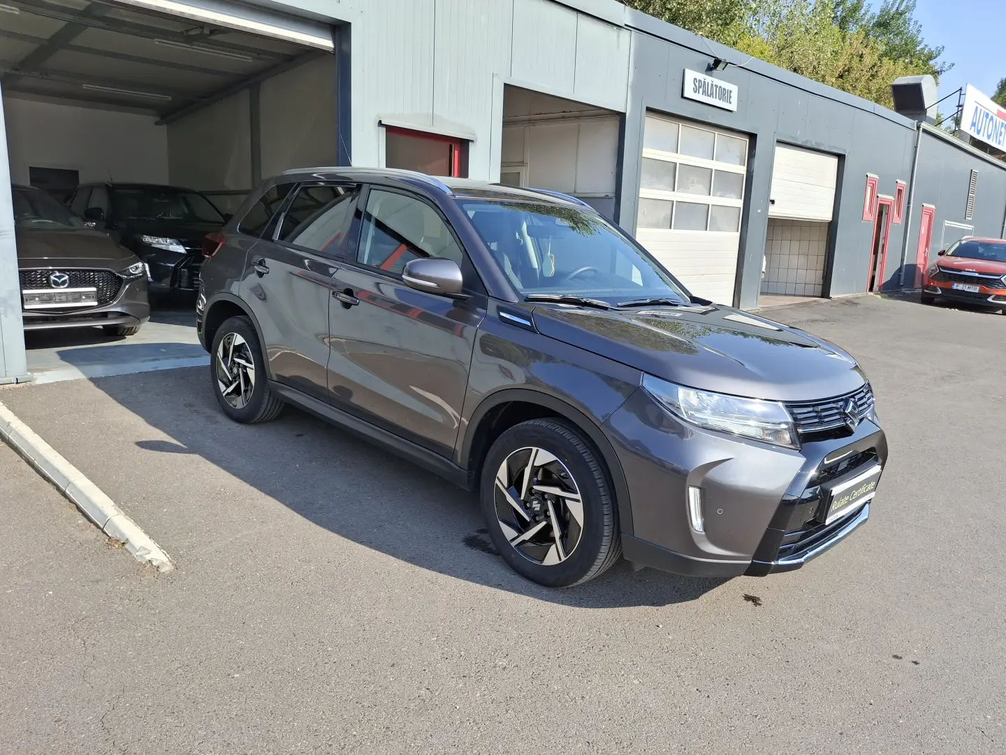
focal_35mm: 25
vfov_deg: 54.9
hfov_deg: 69.4
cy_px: 378
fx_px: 727
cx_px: 503
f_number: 1.8
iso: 32
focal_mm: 4.69
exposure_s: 1/1198
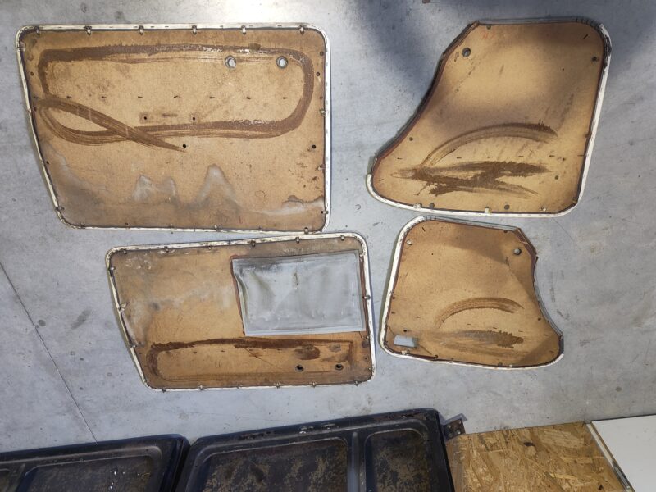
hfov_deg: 71.6
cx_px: 328
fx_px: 455
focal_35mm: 24
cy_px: 246
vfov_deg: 56.8
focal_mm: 5.56
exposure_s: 1/33.3
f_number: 1.88
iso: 830
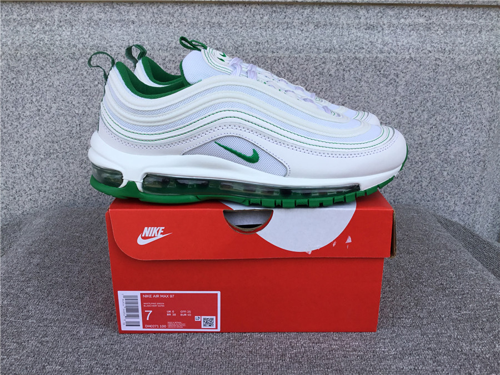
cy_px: 188
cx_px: 250
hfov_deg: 58.4
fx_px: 448
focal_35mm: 31
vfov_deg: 45.4
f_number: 2.4
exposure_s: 1/599
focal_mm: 3.3
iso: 25
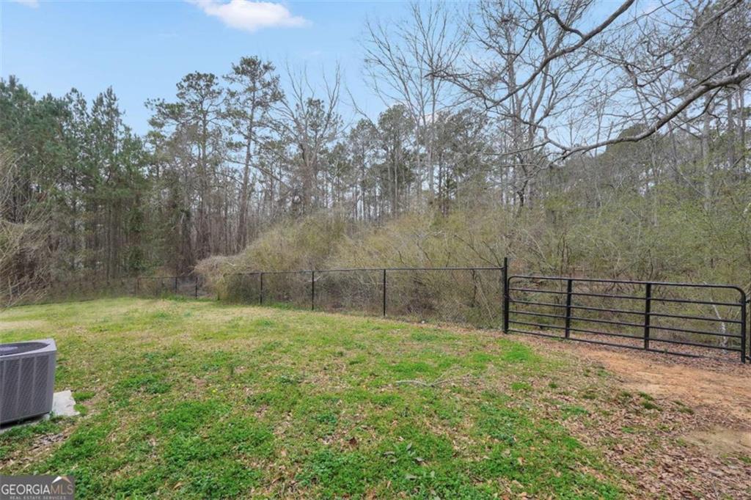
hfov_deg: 97.6
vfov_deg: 74.6
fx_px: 328
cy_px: 250
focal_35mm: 16
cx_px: 376
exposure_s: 1/100
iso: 100
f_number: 6.3
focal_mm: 10.5
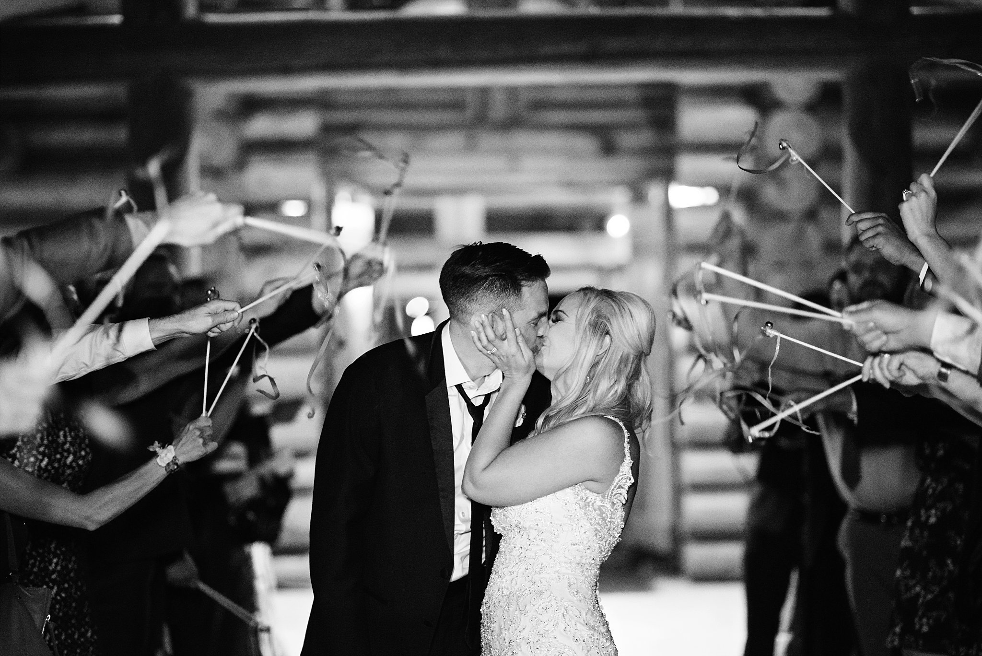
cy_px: 328
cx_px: 491
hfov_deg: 23.9
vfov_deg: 16.1
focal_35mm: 85
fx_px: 2320
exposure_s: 1/200
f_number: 1.8
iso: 1600
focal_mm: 85
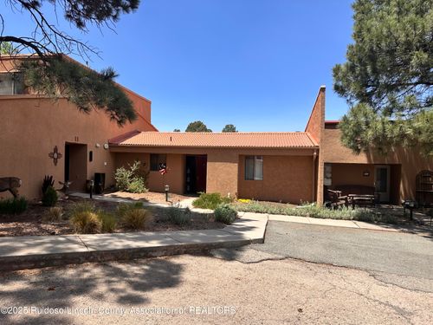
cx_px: 216
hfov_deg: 71.6
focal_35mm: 24
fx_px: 300
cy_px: 162
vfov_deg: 56.8
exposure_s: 1/3597
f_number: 1.78
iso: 80
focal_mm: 6.86
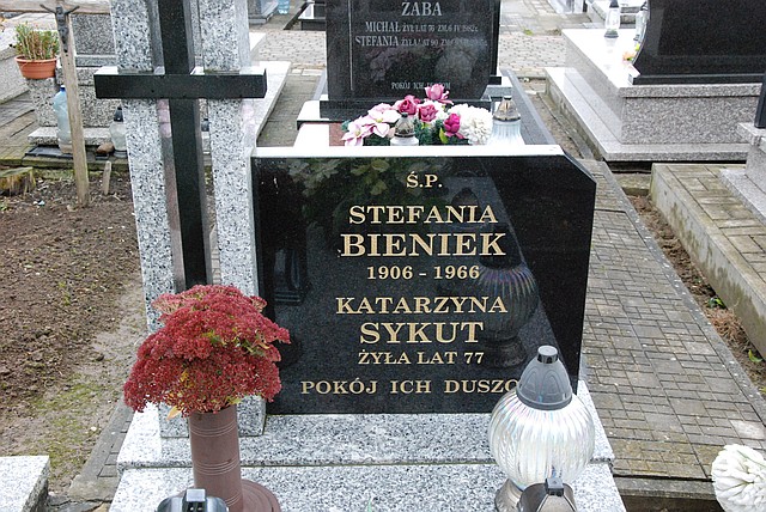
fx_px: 958
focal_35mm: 45
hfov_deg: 43.6
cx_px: 383
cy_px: 256
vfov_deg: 29.9
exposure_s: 1/250
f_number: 9
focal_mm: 30
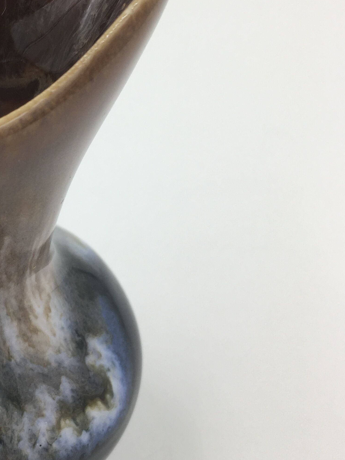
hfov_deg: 23.8
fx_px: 784
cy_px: 190
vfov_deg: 32.6
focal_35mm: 59
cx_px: 8
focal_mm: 4.15
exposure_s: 1/171
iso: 25
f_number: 2.2
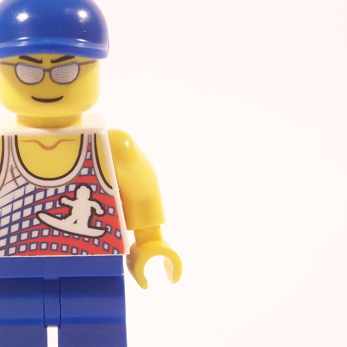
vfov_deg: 7.4
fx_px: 2699
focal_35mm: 238
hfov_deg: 7.3
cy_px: 180
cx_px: 64
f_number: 3.2
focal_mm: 19.4
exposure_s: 1/15
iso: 100
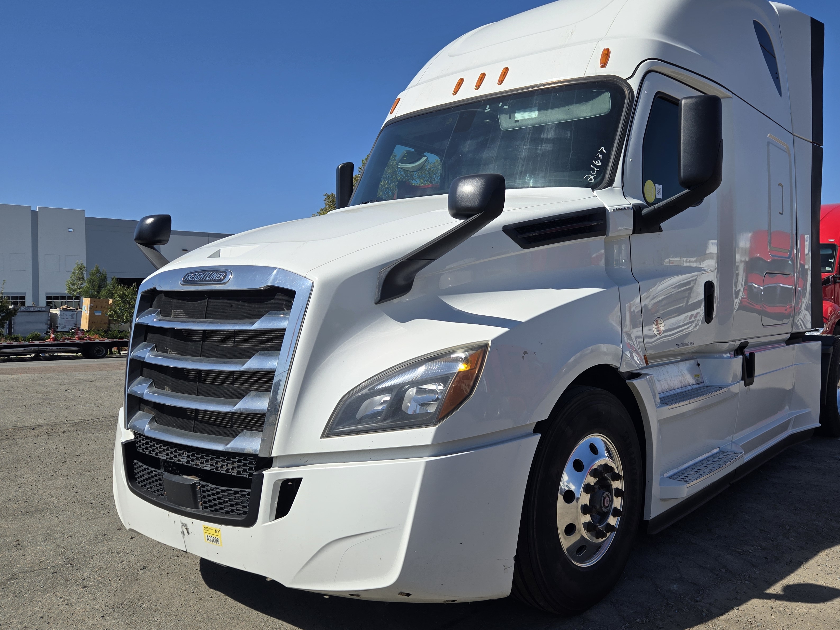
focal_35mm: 29
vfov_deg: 48.2
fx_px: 704
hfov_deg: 61.0
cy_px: 313
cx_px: 517
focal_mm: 5.4
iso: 25
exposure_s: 1/2565
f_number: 1.8
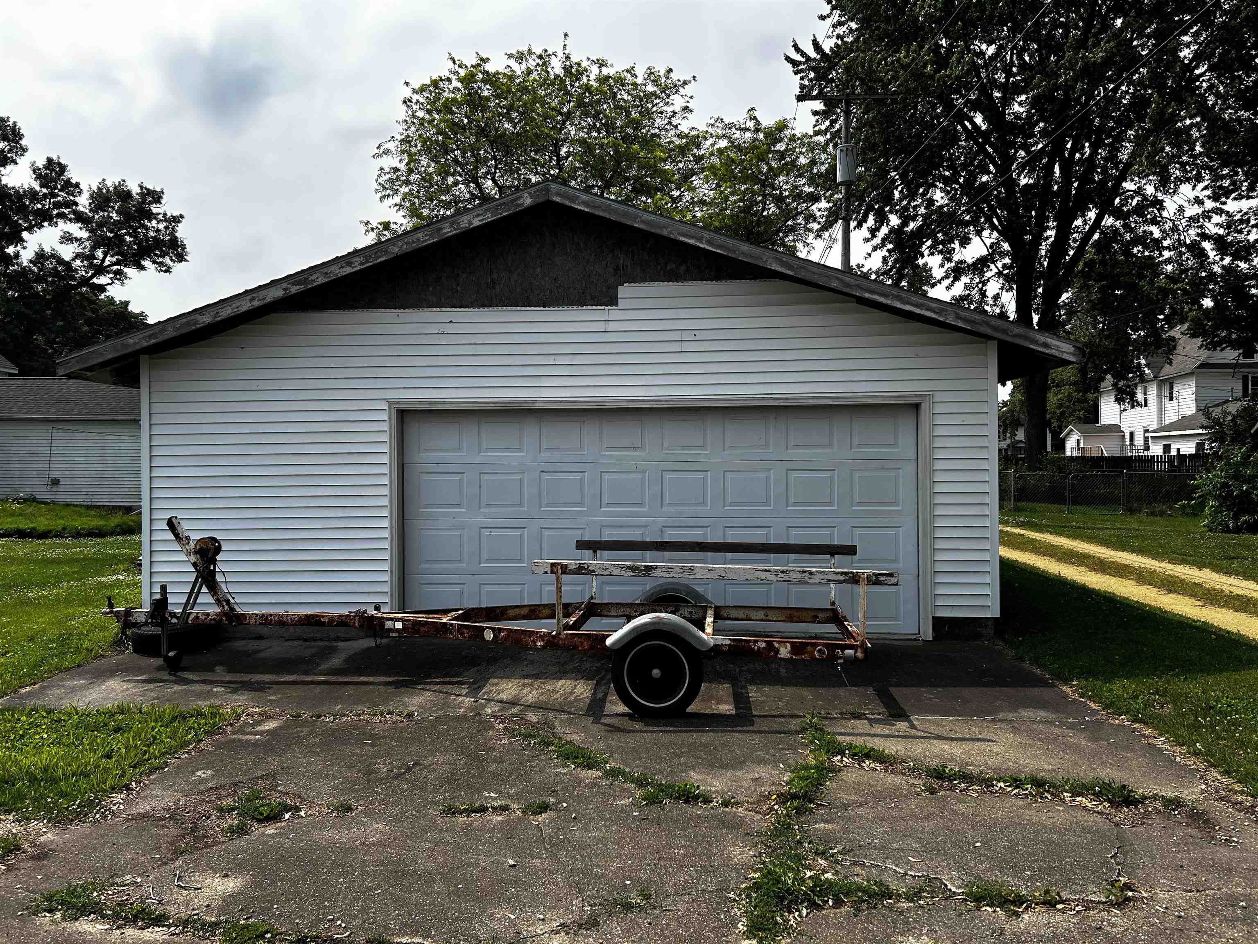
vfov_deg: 53.1
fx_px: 945
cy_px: 472
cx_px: 629
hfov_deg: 67.3
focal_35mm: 26
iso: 50
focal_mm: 5.7
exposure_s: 1/4115
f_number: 1.5
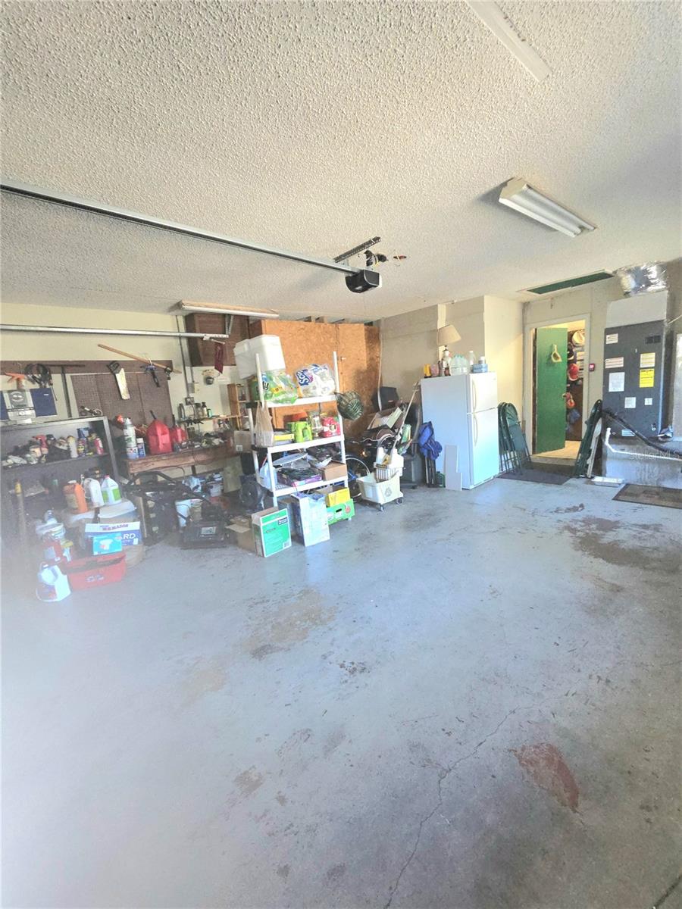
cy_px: 454
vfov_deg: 106.2
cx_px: 341
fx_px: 341
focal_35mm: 13
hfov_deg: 89.9
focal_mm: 2.2
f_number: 2.2
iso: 500
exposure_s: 1/30
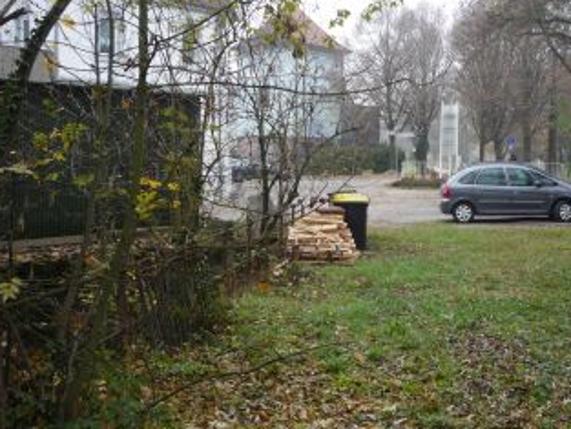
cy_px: 203
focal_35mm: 49
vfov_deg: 29.7
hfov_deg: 38.7
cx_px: 356
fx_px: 809
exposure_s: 1/100
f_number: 3.5
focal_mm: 5.2
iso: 100
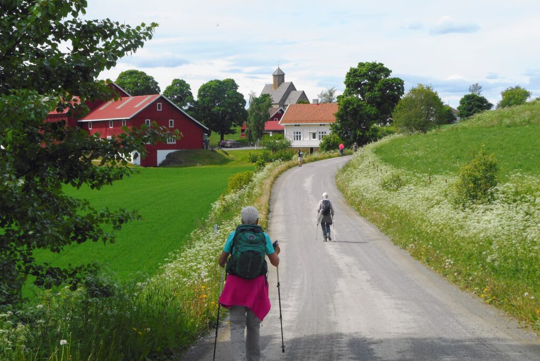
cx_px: 270
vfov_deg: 19.5
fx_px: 1050
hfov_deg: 28.8
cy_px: 171
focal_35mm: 70
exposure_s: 1/400
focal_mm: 12
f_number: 5.3
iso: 80
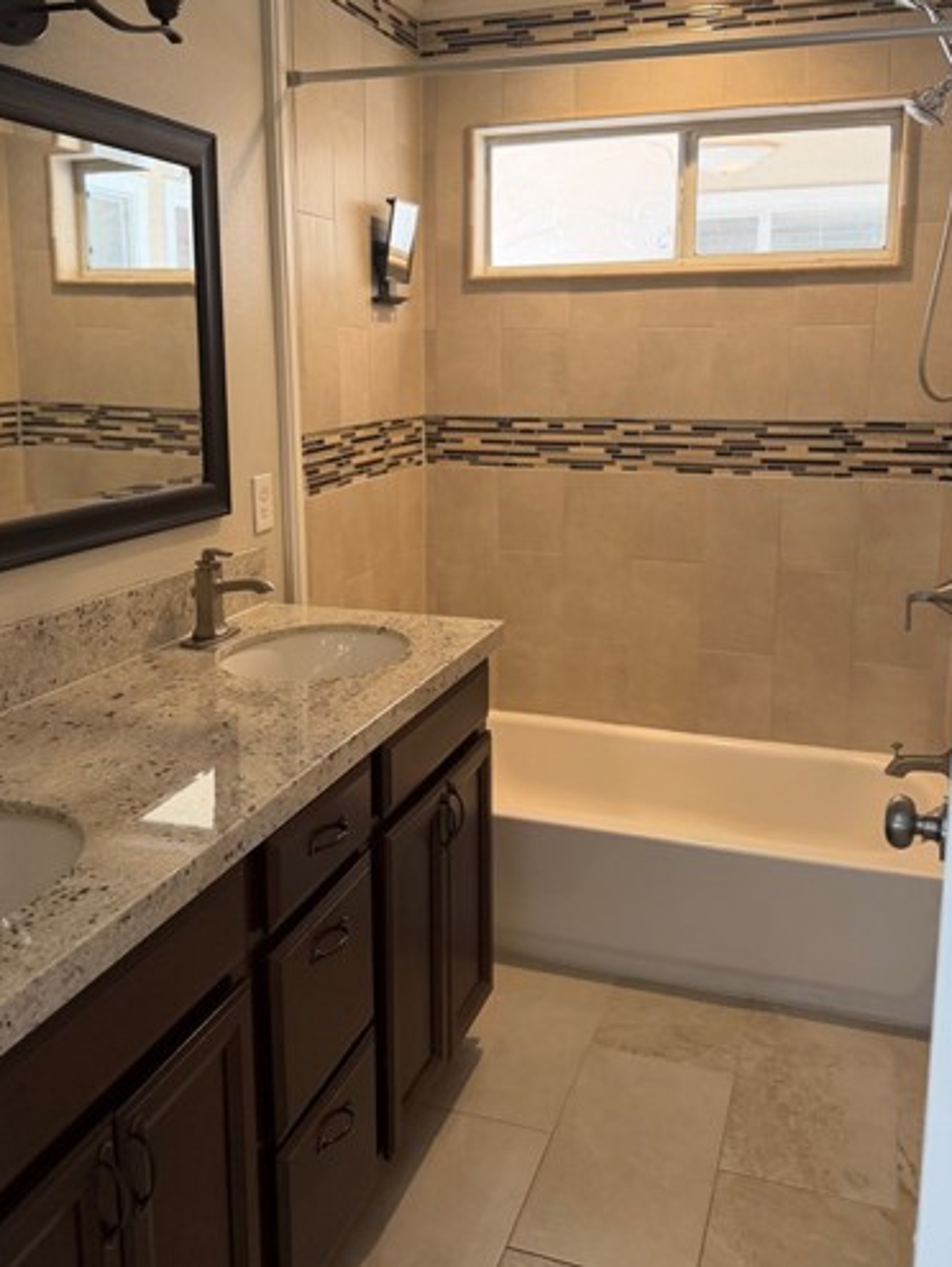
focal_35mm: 31
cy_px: 553
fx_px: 1135
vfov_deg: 58.1
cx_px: 440
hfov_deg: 45.5
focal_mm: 6.76
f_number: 1.78
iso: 250
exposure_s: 1/120
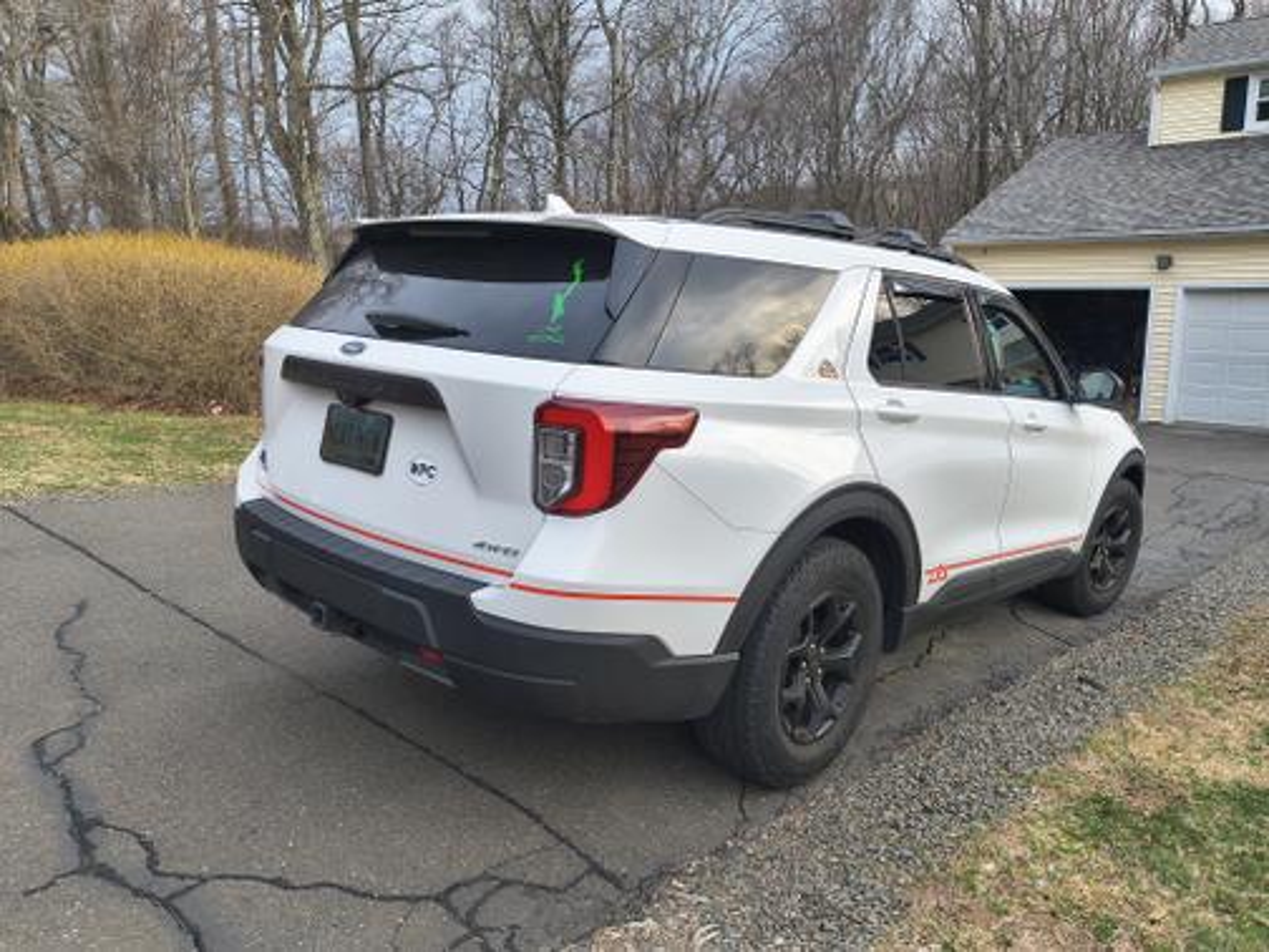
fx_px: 916
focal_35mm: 25
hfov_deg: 69.4
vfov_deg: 54.9
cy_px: 476
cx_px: 634
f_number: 1.7
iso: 294
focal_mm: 4.68
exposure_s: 1/120
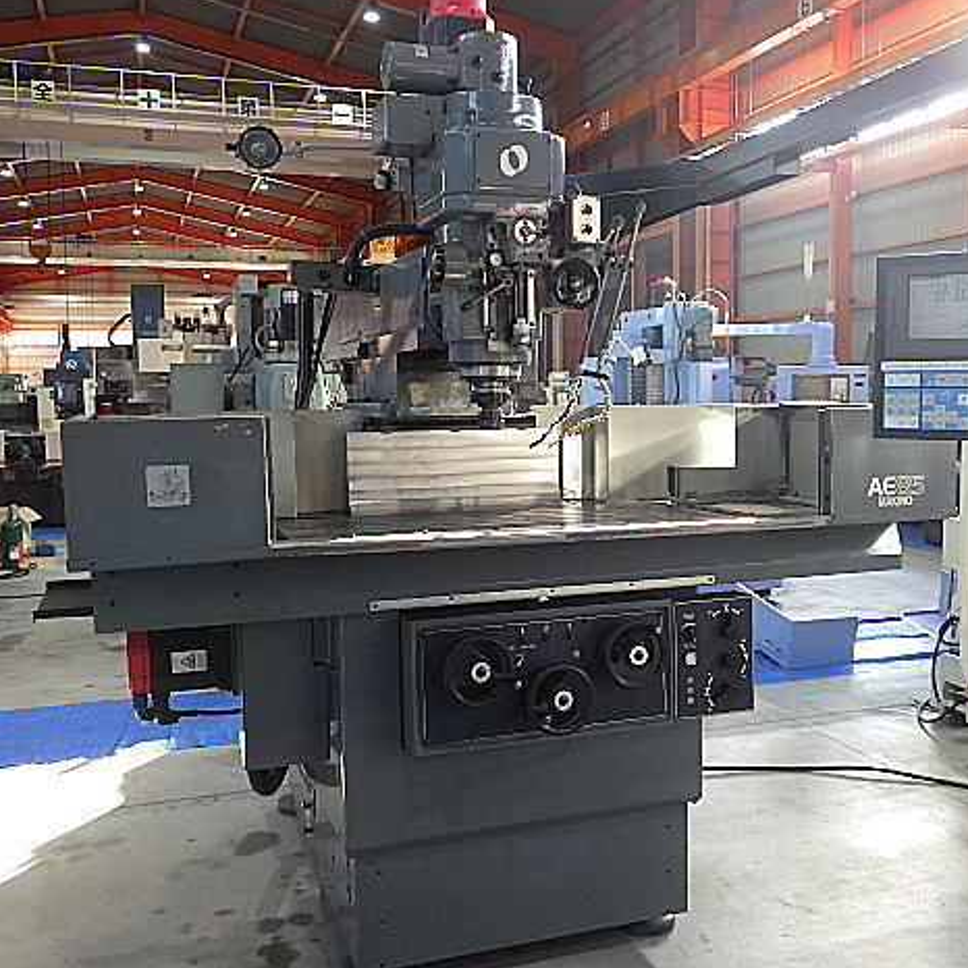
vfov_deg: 48.4
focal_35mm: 34
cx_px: 530
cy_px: 474
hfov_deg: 48.4
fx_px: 1076
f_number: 3.5
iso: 320
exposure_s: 1/45
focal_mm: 5
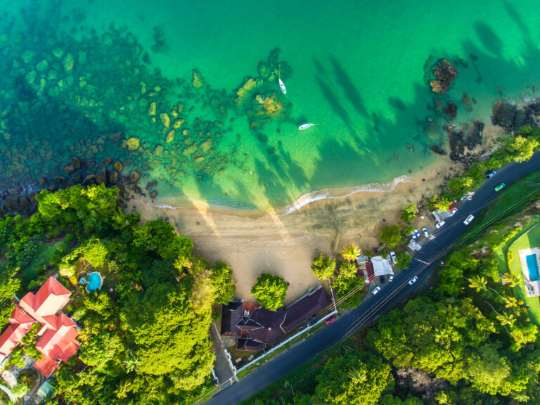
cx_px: 270
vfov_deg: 66.0
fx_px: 312
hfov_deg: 81.7
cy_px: 202
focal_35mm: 20
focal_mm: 3.61
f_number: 2.8
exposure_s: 1/100
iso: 118
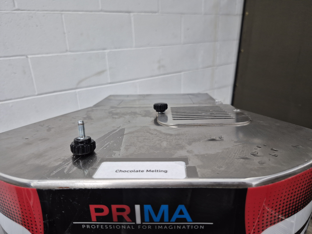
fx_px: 207
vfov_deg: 58.9
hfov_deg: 73.9
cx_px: 156
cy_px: 117
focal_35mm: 23
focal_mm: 5.4
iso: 250
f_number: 1.8
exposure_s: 1/120
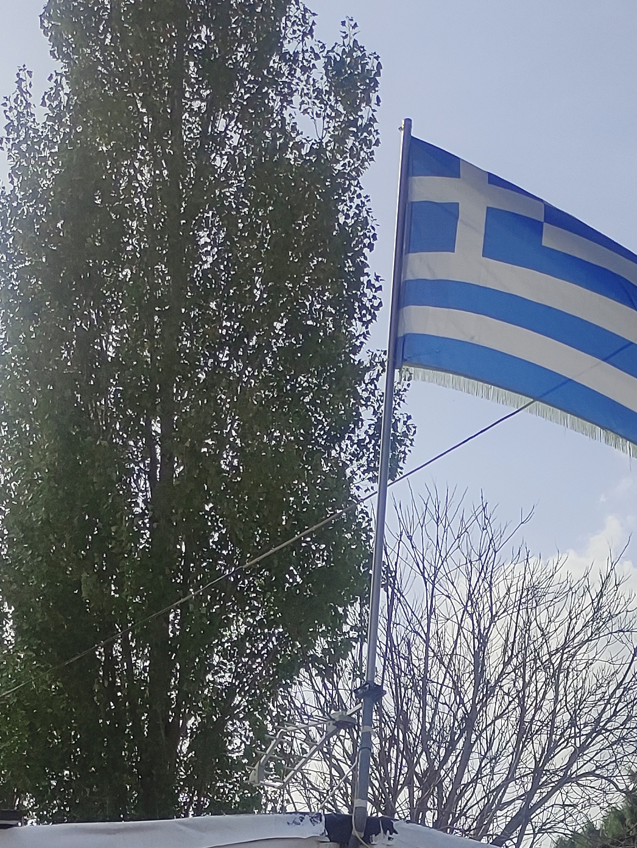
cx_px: 388
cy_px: 1054
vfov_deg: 21.6
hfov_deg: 17.8
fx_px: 2035
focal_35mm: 83
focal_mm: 5.43
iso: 100
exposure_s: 1/5328
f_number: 1.89
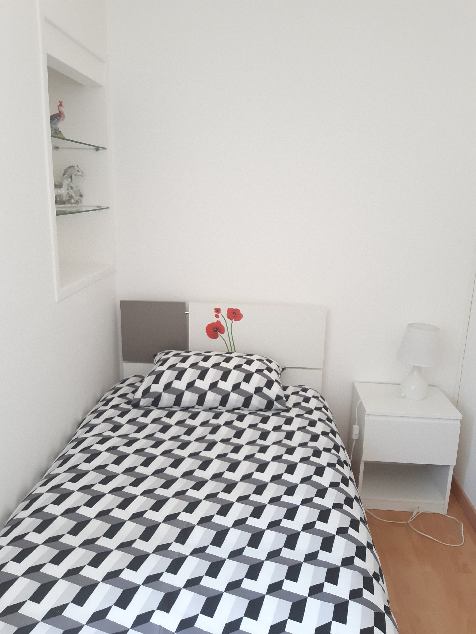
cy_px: 317
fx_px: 477
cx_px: 238
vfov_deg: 67.3
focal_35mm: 26
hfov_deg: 53.1
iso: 125
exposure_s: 1/50
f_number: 1.7
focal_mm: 3.92
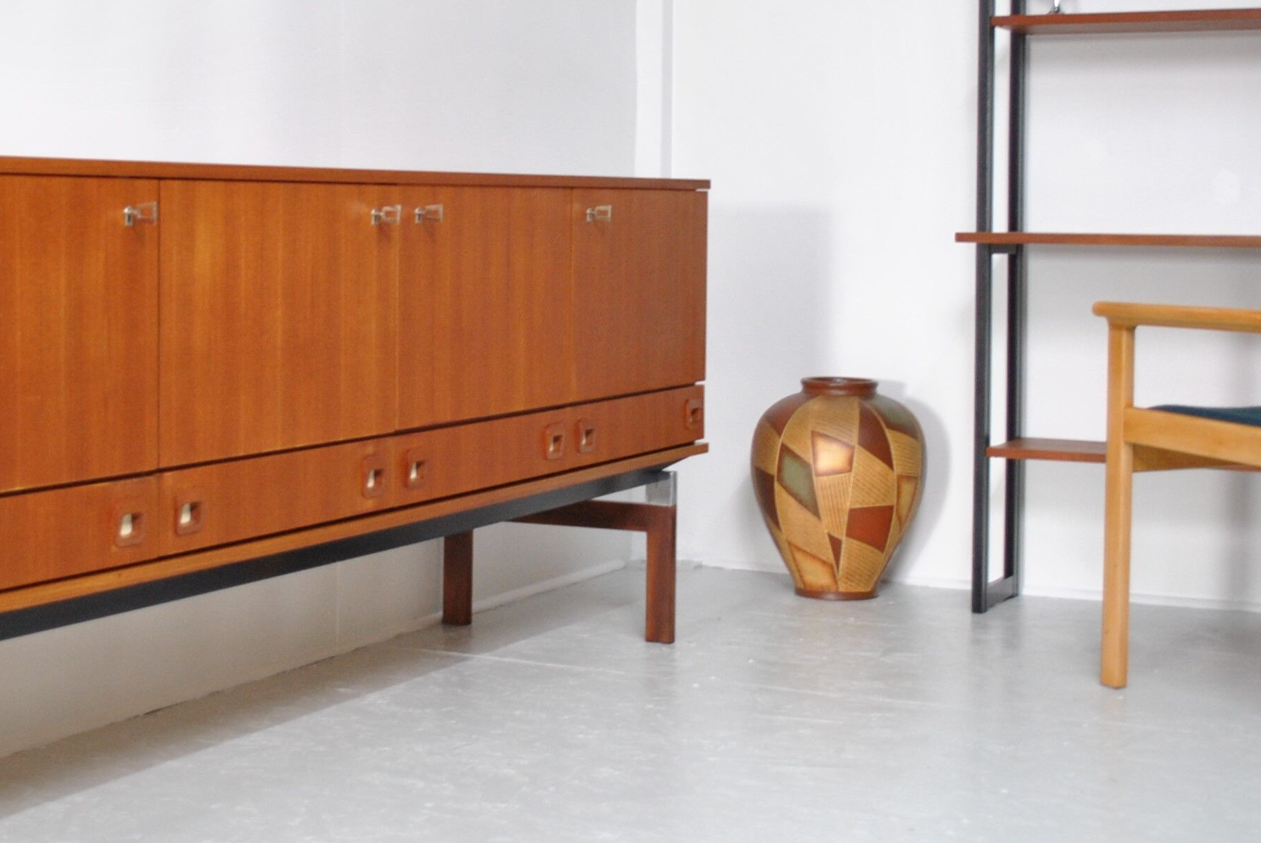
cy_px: 318
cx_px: 437
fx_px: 2139
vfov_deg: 22.3
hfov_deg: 32.6
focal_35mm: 61
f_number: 3.8
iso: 400
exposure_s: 1/30
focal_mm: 20
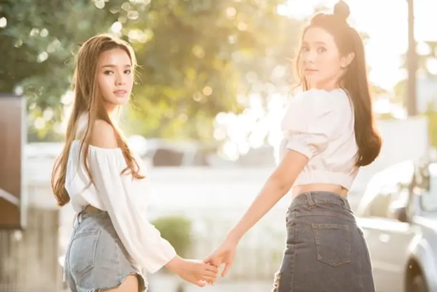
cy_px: 146
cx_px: 218
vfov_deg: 11.0
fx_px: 1517
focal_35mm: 125
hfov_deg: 16.4
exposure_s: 1/320
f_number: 3.2
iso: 500
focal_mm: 125
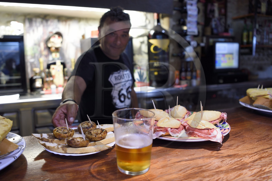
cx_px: 136
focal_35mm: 29
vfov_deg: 44.9
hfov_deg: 63.7
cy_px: 90
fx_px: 219
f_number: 2.8
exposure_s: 1/60
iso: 800
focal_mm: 29
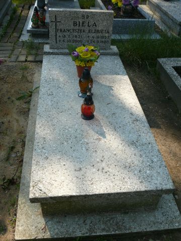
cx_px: 90
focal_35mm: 35
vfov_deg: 52.6
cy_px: 120
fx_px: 244
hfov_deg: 40.7
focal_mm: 7.4
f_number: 5.6
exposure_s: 1/200
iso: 100
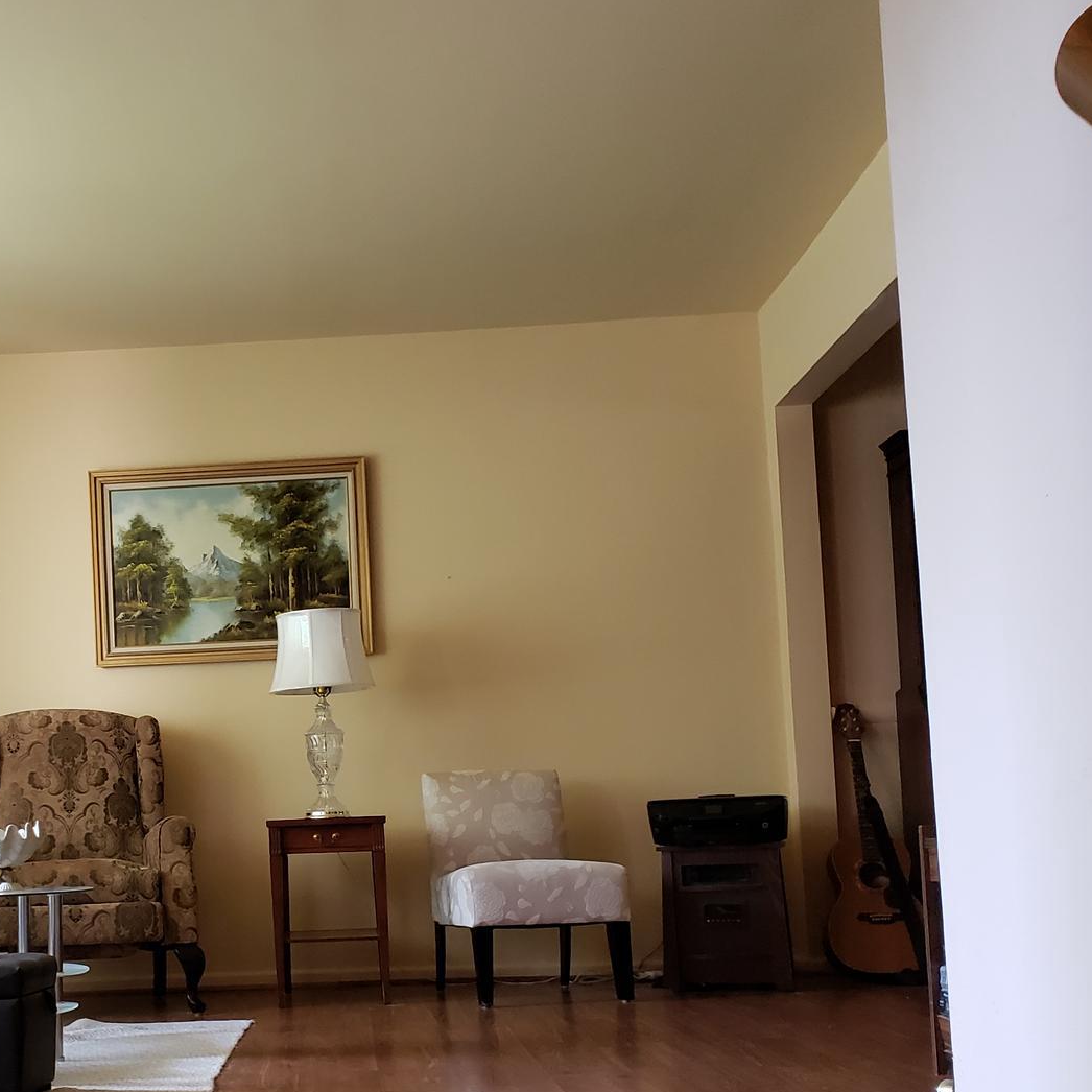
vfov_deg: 37.3
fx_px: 1606
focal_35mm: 45
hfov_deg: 36.5
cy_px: 682
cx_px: 252
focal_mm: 4.3
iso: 320
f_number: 2.4
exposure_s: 1/60
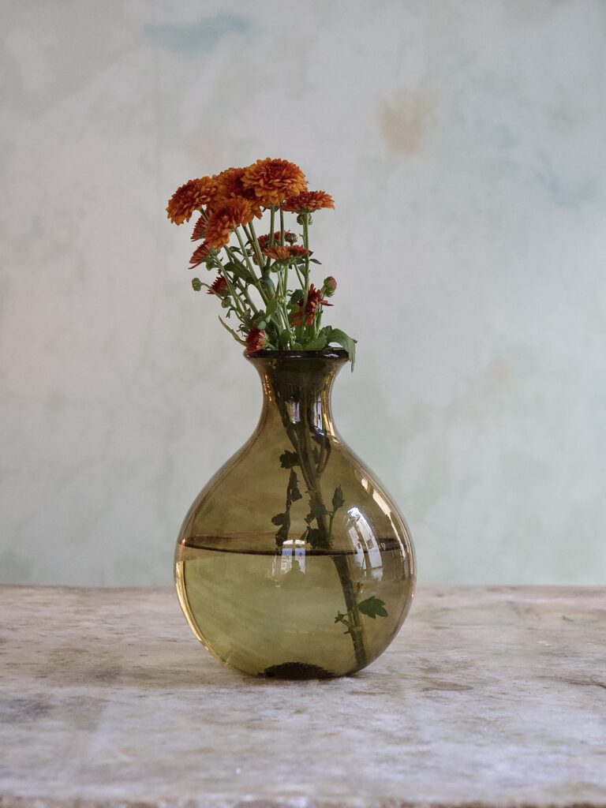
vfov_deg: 22.3
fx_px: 2054
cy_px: 404
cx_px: 303
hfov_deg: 16.8
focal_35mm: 88
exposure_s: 1/60
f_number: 3.9
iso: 3200
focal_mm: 44
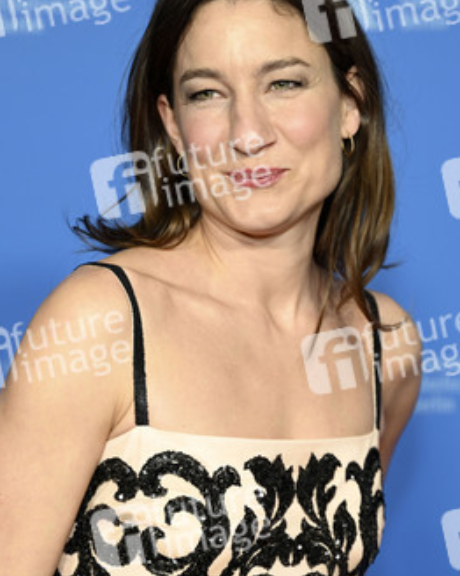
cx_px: 232
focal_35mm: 71
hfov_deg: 21.5
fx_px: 1209
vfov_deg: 26.8
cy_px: 265
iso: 320
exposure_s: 1/160
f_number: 2.8
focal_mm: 62
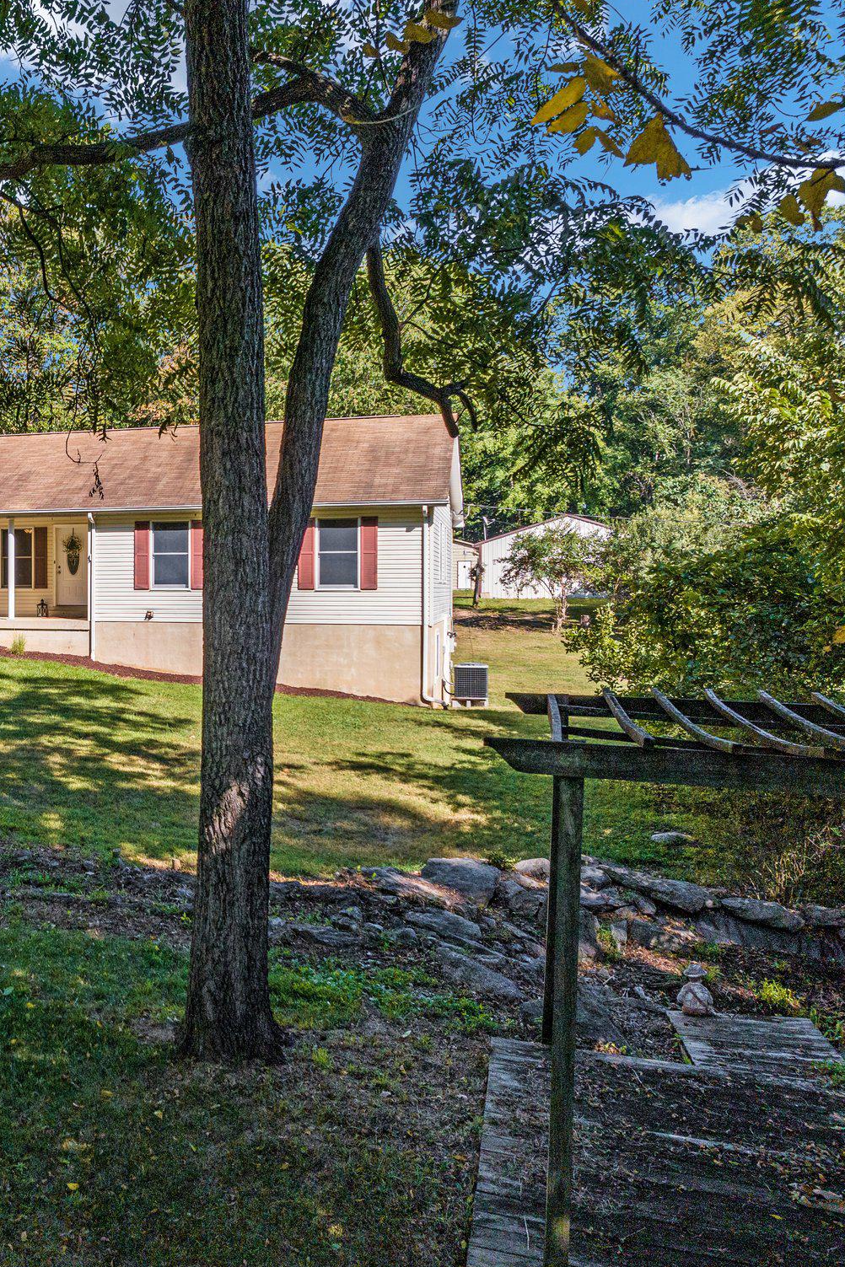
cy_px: 626
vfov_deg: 55.8
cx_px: 13
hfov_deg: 35.4
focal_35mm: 34
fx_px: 1197
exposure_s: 1/200
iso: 200
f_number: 4
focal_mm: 12.29
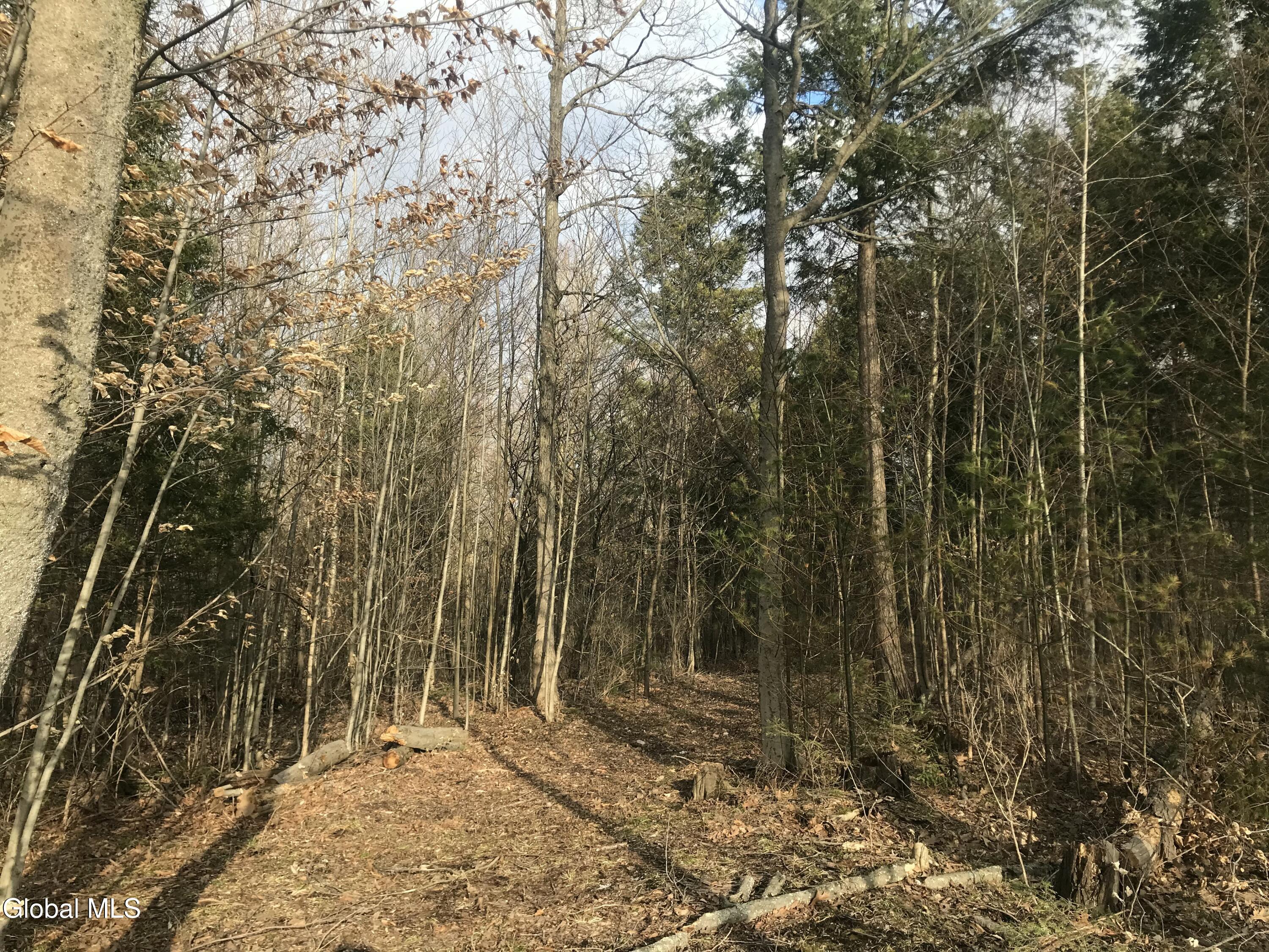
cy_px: 476
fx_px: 1026
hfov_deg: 63.4
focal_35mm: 28
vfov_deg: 49.7
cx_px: 634
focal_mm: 3.99
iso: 20
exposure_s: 1/491
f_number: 1.8
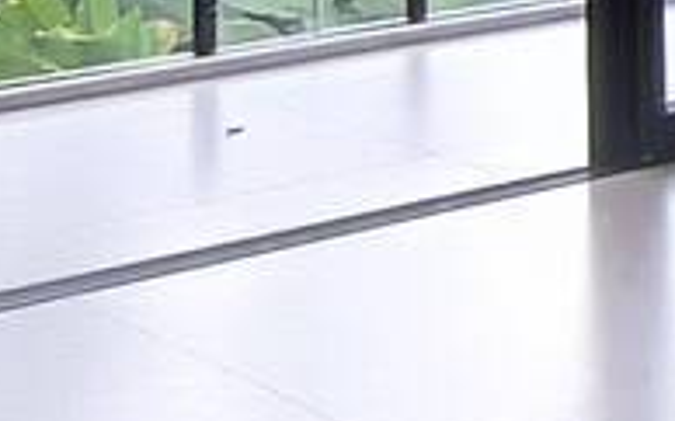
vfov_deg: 9.7
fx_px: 2317
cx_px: 1698
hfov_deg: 12.4
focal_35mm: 126
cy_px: -431
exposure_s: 1/120
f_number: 2.2
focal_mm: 1.65
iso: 64
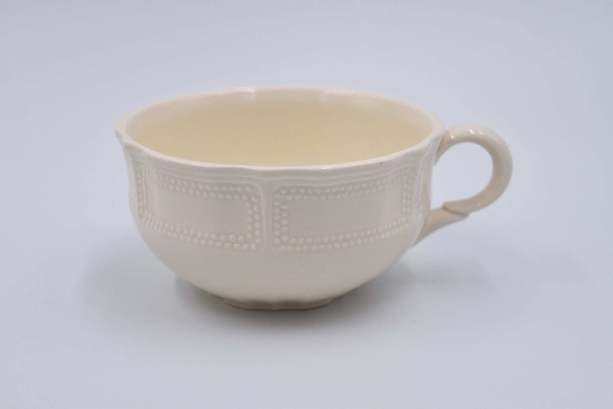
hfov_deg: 29.2
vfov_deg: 19.7
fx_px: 1175
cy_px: 204
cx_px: 306
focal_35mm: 69
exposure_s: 1/125
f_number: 5.6
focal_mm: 46
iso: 100
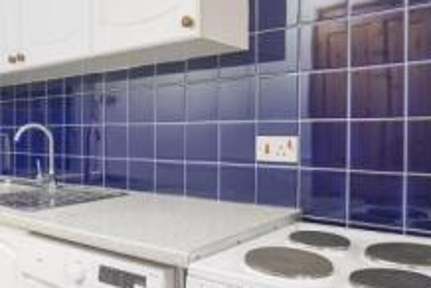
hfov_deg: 52.0
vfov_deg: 36.9
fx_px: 432
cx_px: 141
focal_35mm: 36
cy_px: 129
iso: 500
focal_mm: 12
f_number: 4
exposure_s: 1/200
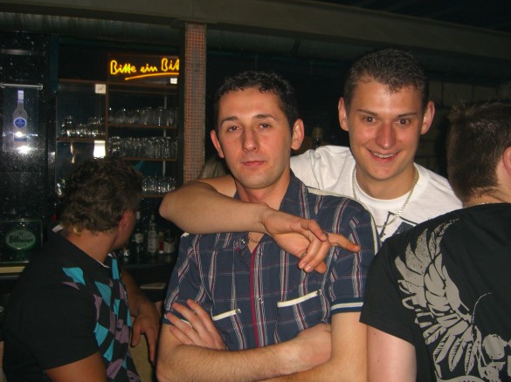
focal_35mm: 39
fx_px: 575
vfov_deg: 36.8
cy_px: 190
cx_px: 261
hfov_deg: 47.9
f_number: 2.8
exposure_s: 1/60
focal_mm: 7.9
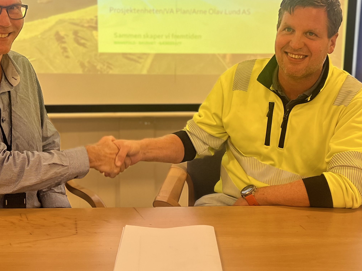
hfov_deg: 36.8
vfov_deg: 27.9
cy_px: 100
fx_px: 544
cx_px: 168
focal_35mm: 52
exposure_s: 1/120
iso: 64
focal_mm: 5.7
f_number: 1.5
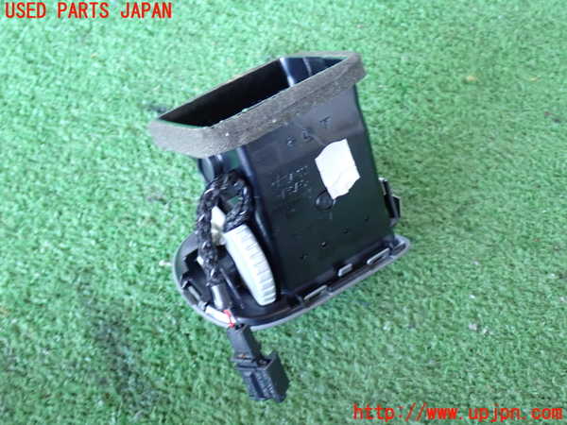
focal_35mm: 47
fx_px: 770
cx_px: 284
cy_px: 212
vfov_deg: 30.9
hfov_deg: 40.4
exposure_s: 1/30
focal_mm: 8.4
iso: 800
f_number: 3.1
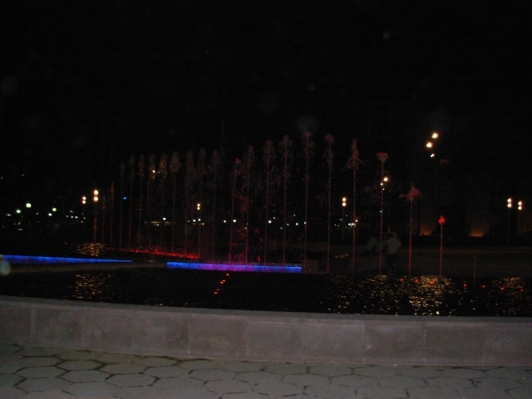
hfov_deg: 49.0
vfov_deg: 37.7
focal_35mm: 38
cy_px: 200
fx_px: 584
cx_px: 266
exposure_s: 1/128
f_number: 2.9
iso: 200
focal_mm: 6.3
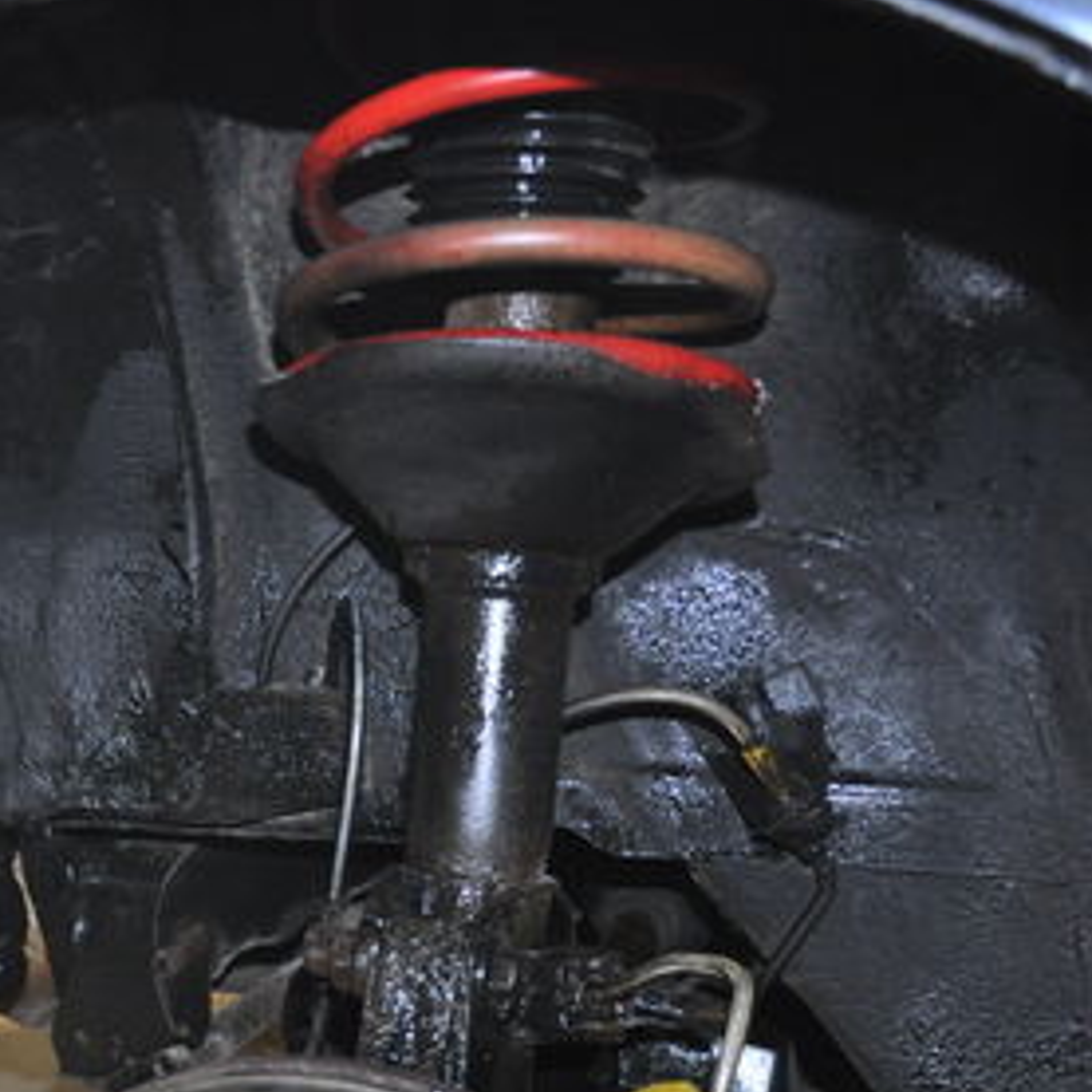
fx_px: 1892
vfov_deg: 31.8
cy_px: 775
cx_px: -75
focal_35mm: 53
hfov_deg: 29.4
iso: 800
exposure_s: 1/60
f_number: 3.5
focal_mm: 18
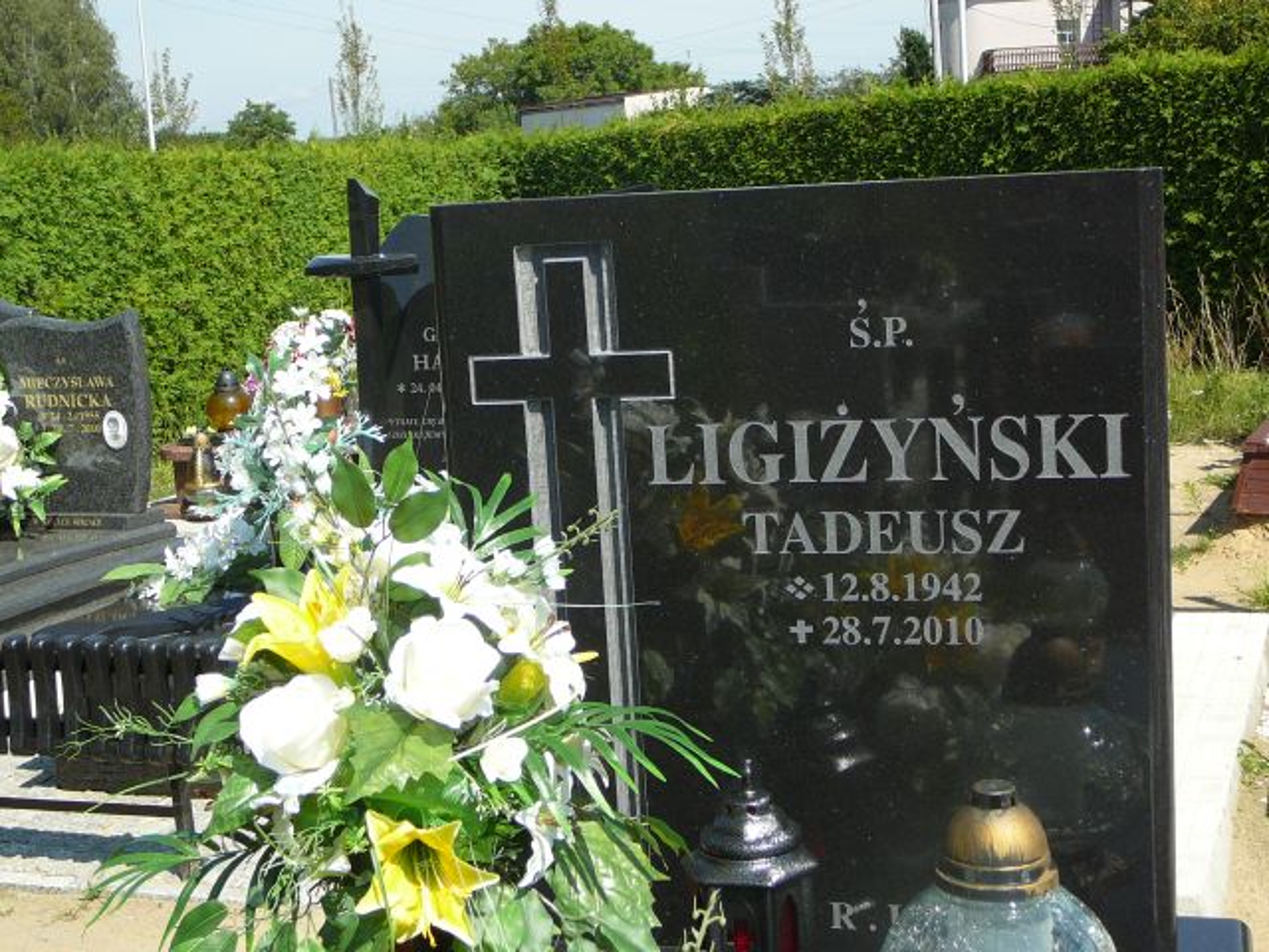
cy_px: 476
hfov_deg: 34.9
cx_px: 634
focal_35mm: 55
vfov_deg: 26.6
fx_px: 2016
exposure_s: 1/640
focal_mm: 8.2
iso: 80
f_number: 3.5
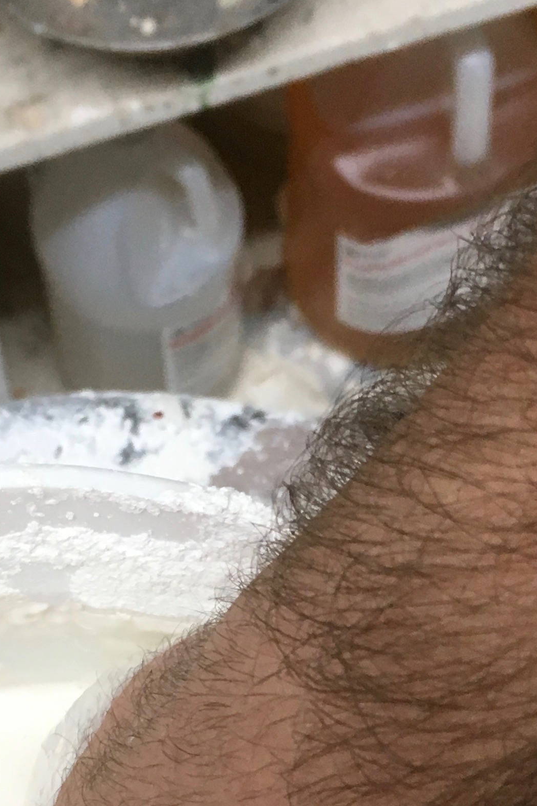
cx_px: 331
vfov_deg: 25.5
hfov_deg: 17.7
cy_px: 726
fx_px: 1722
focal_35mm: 77
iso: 40
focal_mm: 4.15
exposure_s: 1/30
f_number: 2.2
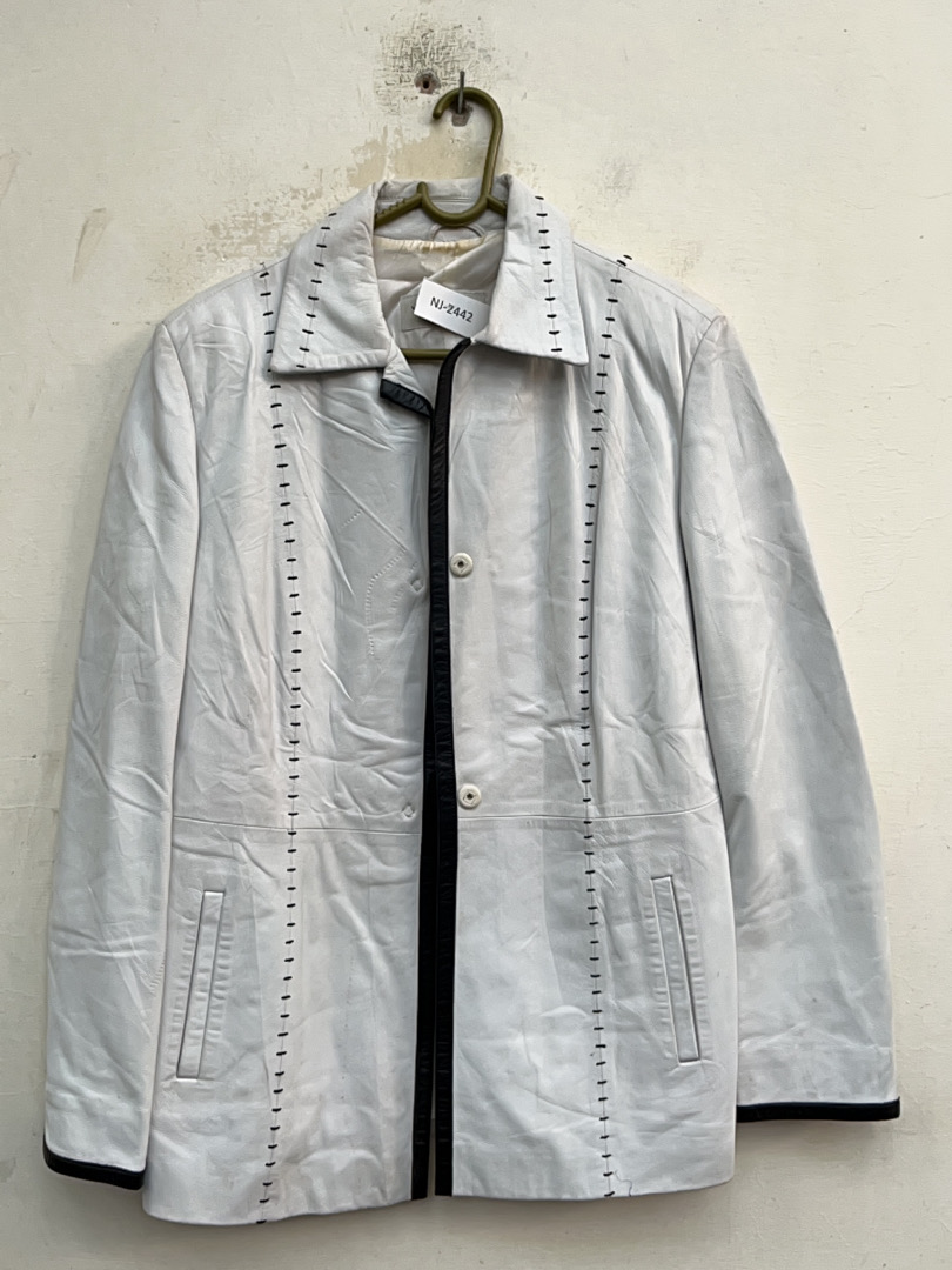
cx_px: 476
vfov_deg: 65.3
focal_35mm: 27
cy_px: 635
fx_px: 990
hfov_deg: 51.4
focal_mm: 5.1
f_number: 1.6
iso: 32
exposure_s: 1/60
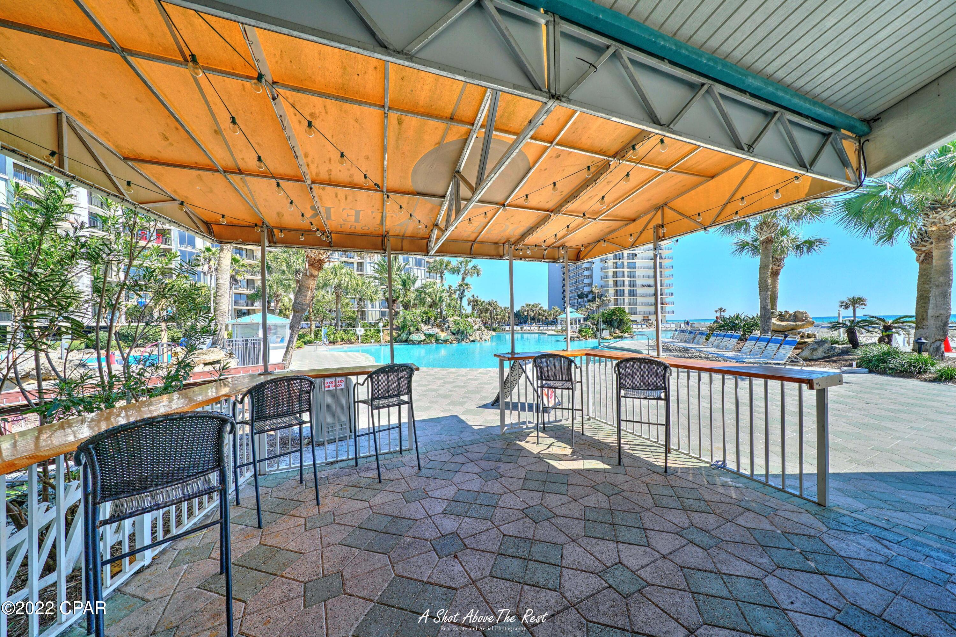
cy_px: 318
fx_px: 319
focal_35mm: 12
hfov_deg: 112.6
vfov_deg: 90.0
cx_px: 478
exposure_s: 1/500
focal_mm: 12
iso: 100
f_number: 8
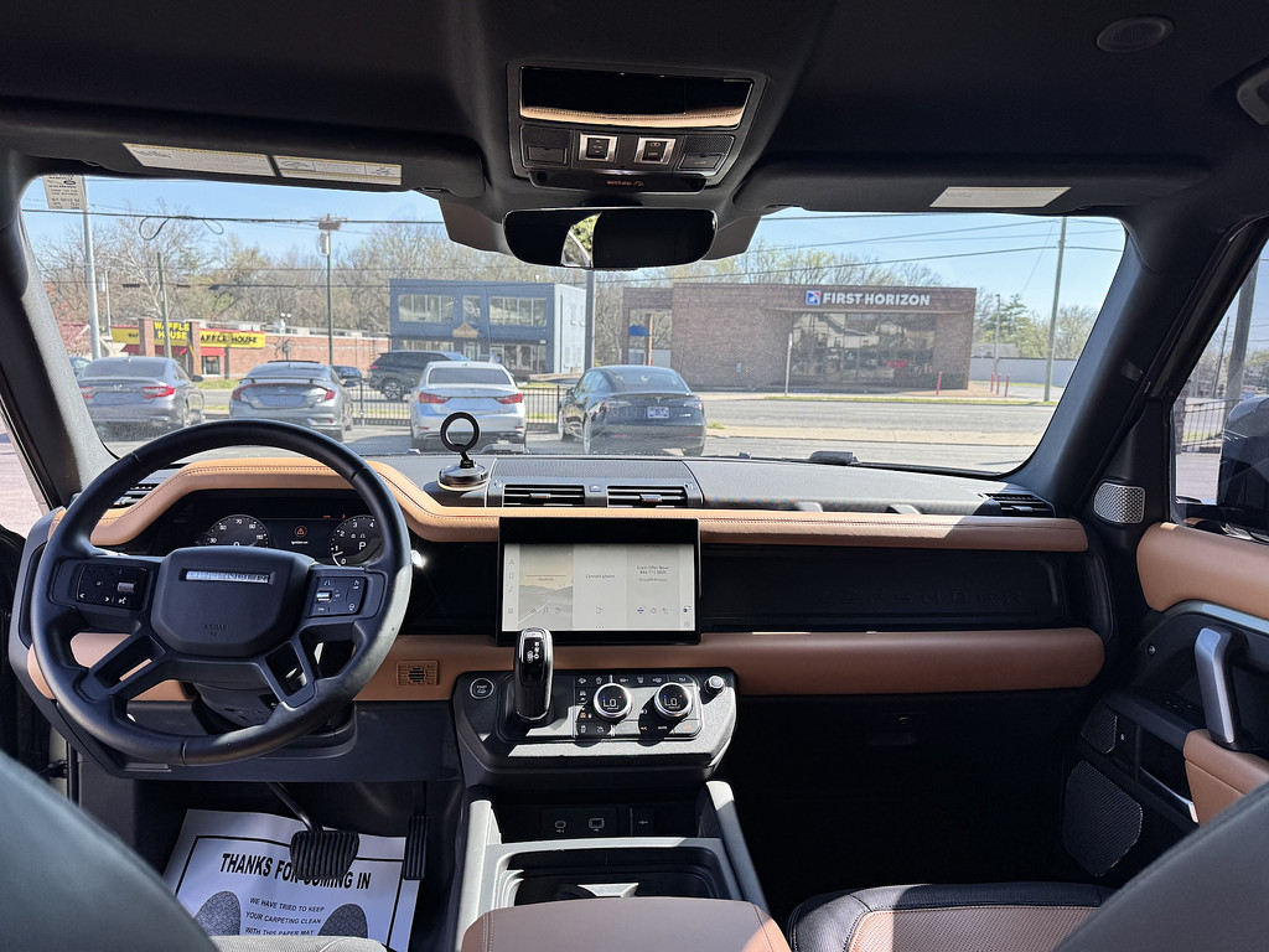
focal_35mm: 24
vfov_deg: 56.8
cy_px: 476
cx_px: 634
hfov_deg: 71.6
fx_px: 880
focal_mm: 6.76
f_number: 1.78
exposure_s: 1/782
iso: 80
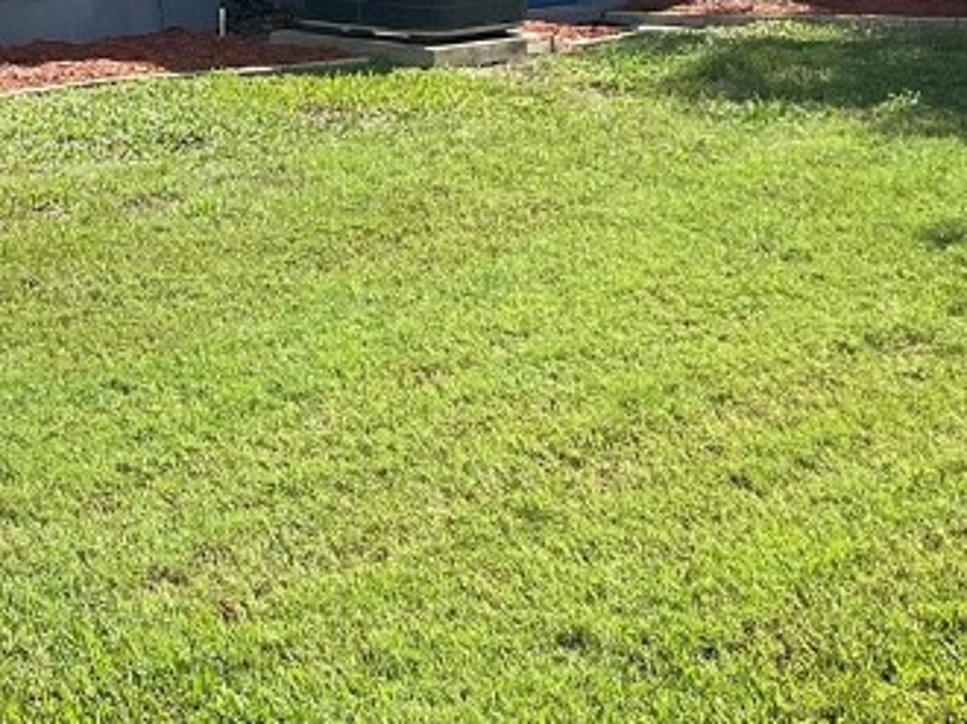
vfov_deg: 16.3
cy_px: 126
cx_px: -53
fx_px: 2512
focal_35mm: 90
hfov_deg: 20.9
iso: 16
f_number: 1.8
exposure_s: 1/781
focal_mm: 3
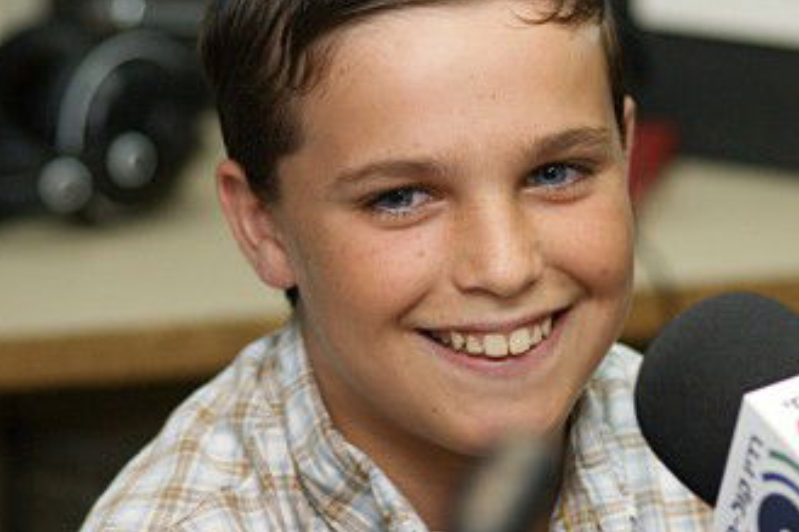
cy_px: 149
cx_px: 459
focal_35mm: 257
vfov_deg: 5.3
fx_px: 5697
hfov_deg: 8.0
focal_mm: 105
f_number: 2.8
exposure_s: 1/125
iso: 400
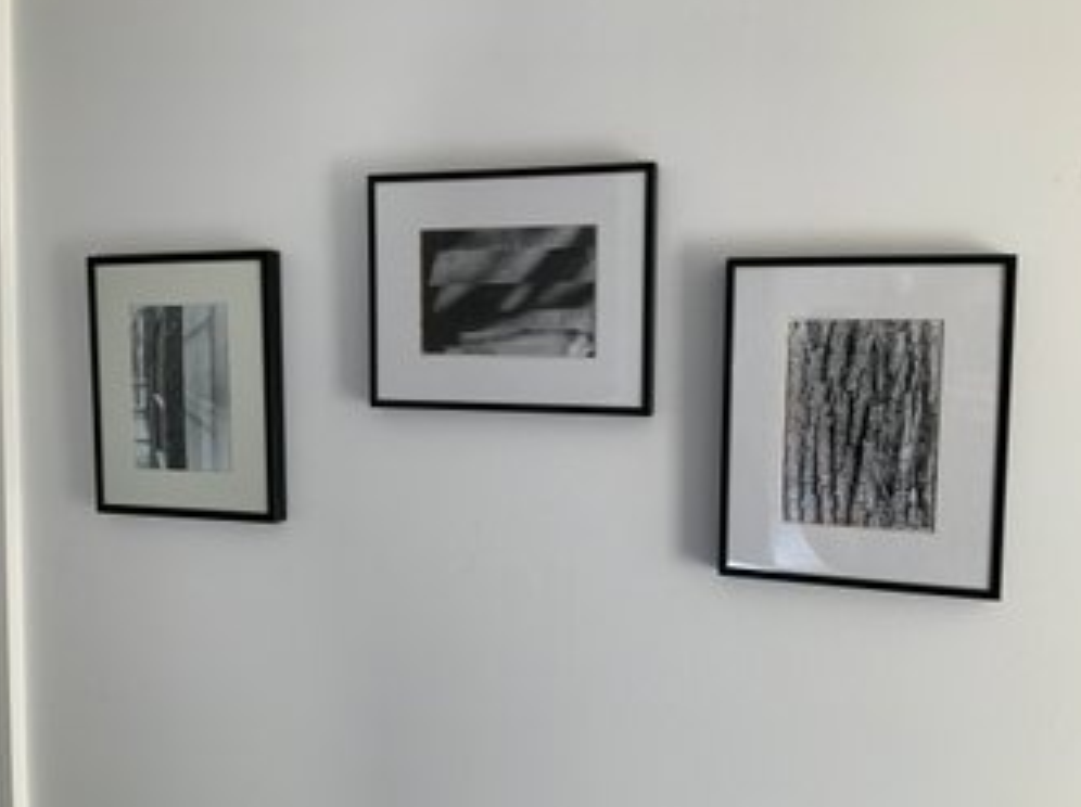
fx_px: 935
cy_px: 392
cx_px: 539
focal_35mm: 30
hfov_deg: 60.0
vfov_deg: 46.7
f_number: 1.8
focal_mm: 3
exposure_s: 1/97
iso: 64
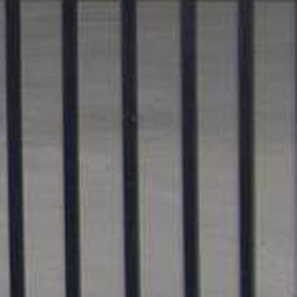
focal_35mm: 330
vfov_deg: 5.3
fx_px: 3203
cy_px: 43
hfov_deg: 5.2
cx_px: -269
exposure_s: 1/138
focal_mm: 15.3
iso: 100
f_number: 4.1
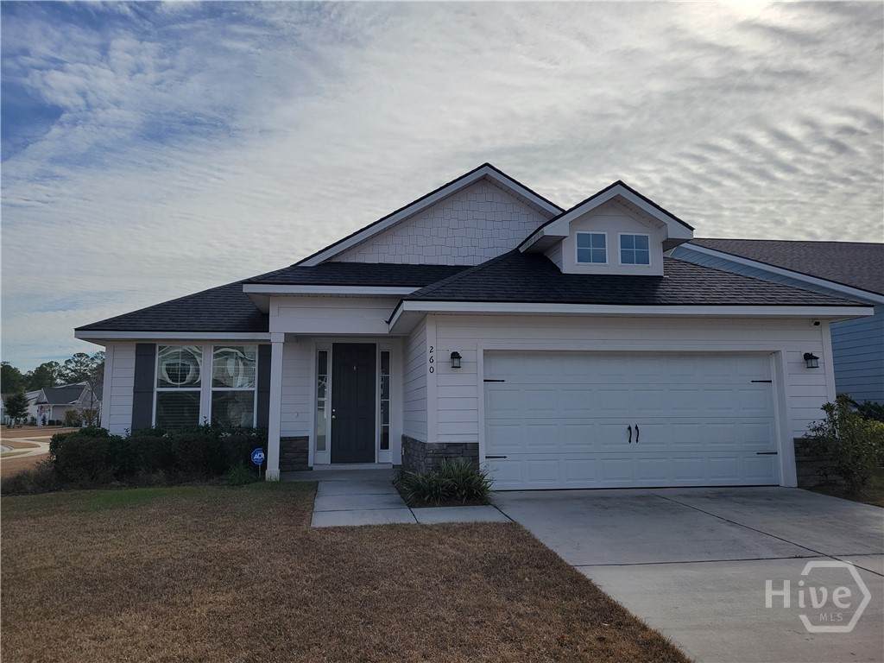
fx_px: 664
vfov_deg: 53.1
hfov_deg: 67.3
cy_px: 332
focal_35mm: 26
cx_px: 442
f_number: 1.8
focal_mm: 5.4
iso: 40
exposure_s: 1/5285
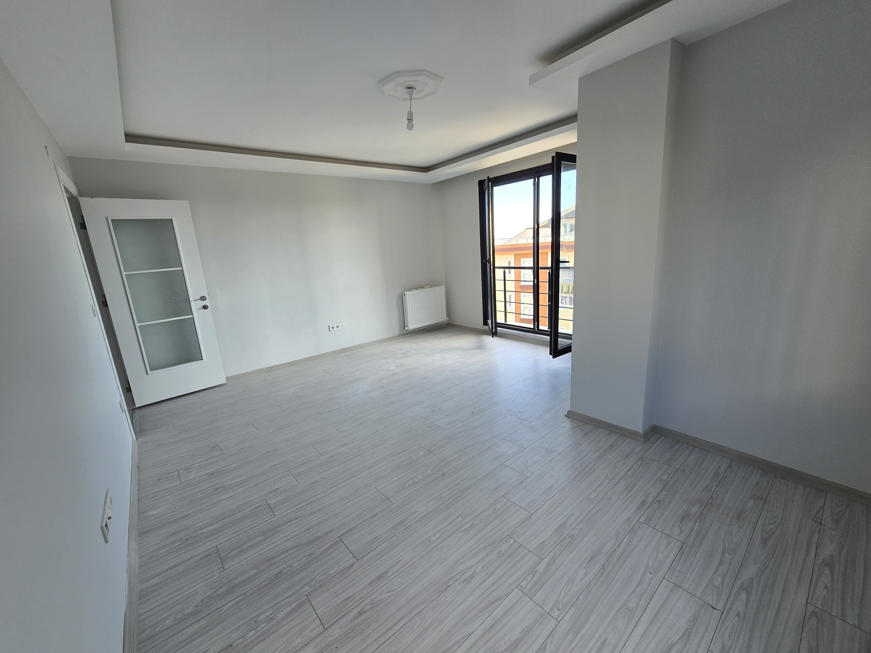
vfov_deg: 89.9
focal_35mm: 13
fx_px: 327
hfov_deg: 106.2
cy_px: 326
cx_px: 436
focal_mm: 2.2
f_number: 2.2
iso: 50
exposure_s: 1/132
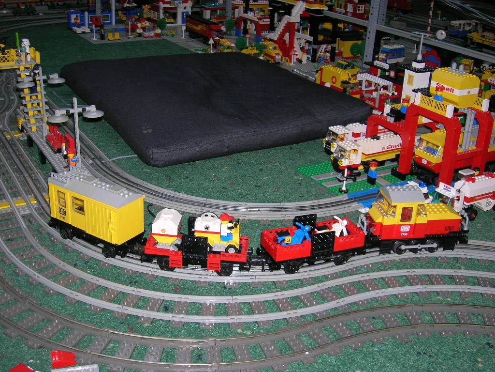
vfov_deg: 34.3
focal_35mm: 42
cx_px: 248
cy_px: 186
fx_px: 601
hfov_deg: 44.8
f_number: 3.1
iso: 50
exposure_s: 1/60.1
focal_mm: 7
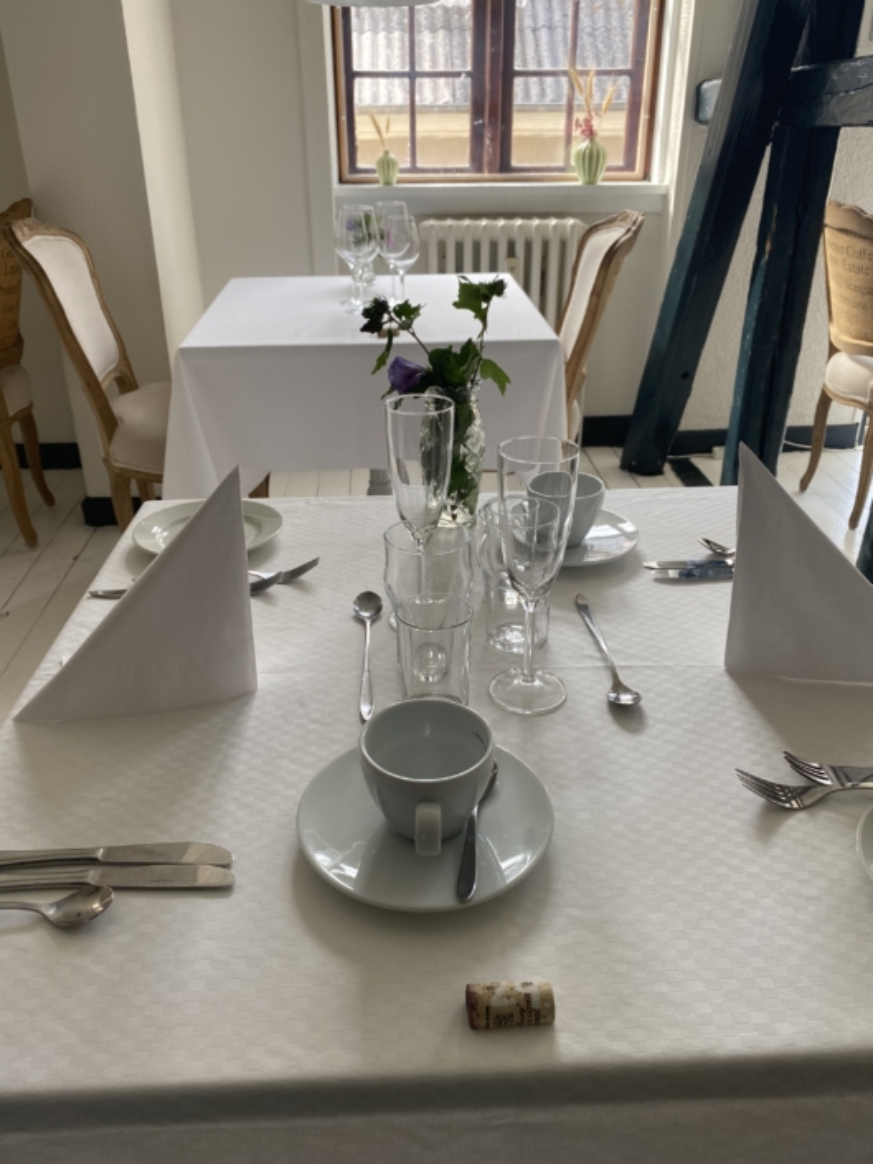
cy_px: 582
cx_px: 436
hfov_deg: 53.1
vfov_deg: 67.3
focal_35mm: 26
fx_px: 874
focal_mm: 4.25
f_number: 1.8
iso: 64
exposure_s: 1/122
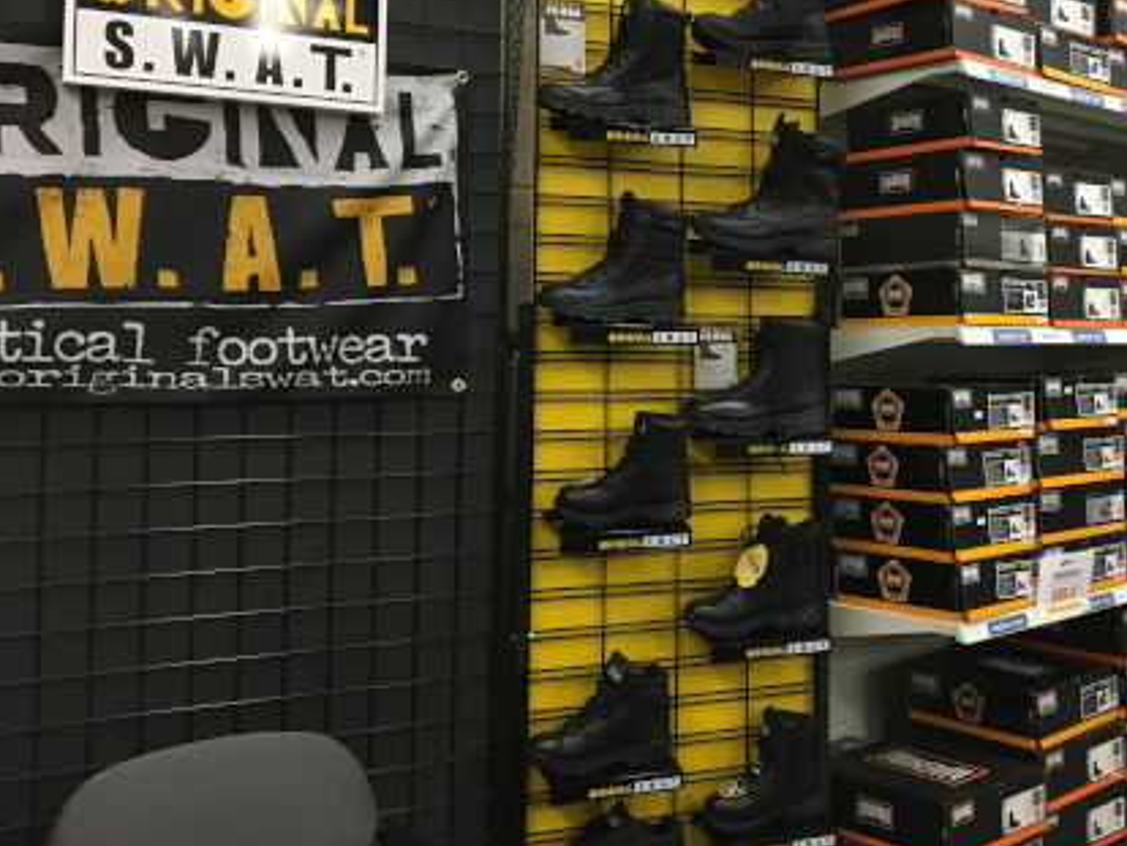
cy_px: 307
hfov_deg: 44.0
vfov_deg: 34.2
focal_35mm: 42
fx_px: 1368
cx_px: 770
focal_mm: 4.15
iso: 160
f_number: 2.2
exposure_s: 1/30
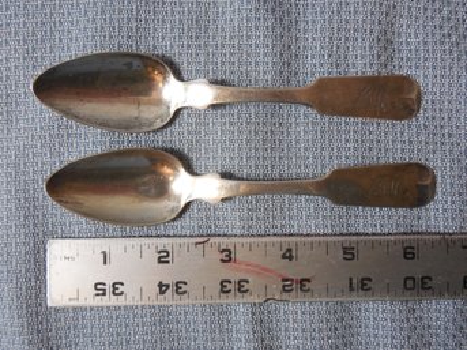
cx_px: 234
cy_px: 175
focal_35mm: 31
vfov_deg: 45.4
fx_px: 418
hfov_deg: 58.4
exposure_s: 1/30
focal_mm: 5.6
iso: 360
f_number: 3.6
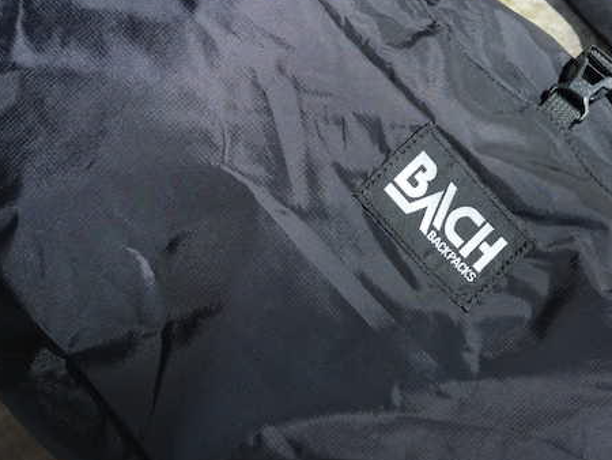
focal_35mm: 63
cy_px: 229
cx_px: 404
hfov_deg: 30.5
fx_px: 1114
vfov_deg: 23.3
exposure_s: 1/320
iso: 200
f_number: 4.2
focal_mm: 16.6
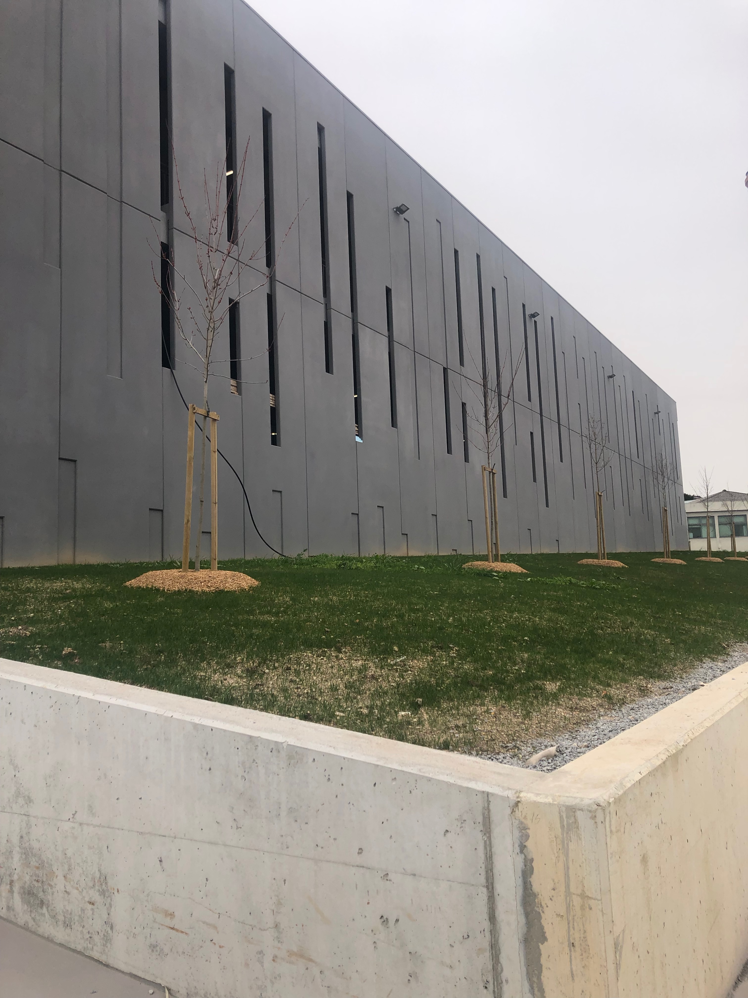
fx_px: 807
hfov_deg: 49.7
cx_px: 374
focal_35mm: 28
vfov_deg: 63.4
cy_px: 499
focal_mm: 3.99
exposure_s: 1/1091
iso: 20
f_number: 1.8
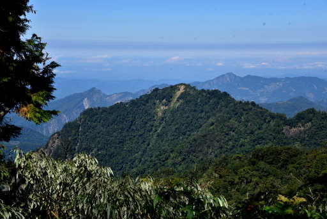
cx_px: 164
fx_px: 527
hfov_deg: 34.5
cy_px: 110
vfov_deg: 23.4
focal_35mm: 58
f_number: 9
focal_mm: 58
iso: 100
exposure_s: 1/250
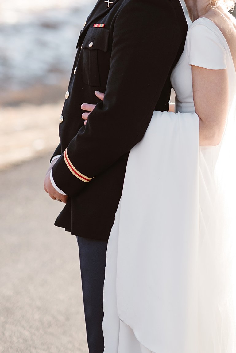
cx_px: 166
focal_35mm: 151
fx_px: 1484
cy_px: 116
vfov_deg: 13.6
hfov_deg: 9.1
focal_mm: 85
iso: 200
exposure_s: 1/2000
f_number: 2
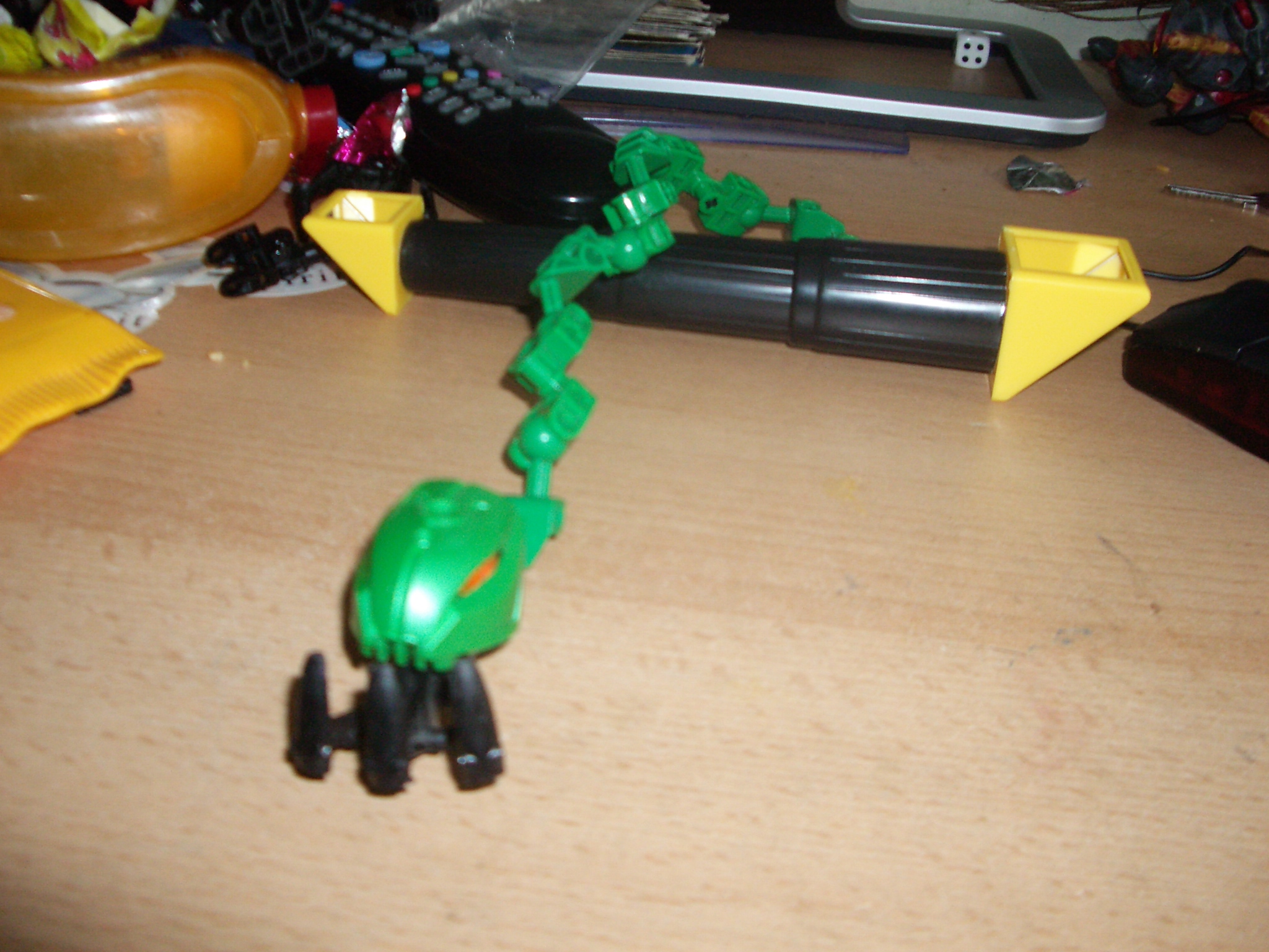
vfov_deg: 40.7
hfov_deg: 52.6
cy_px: 476
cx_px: 634
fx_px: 1283
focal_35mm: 35
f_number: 2.6
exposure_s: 1/60
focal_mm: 5.8
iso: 200
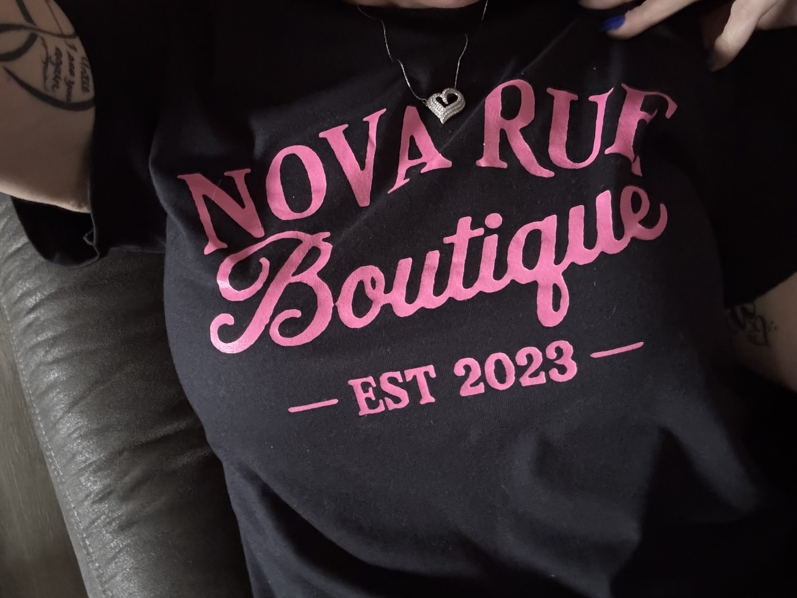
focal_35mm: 30
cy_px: 299
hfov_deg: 60.0
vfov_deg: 46.8
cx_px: 398
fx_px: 691
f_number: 1.9
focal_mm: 2.69
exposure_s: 1/15
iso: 800
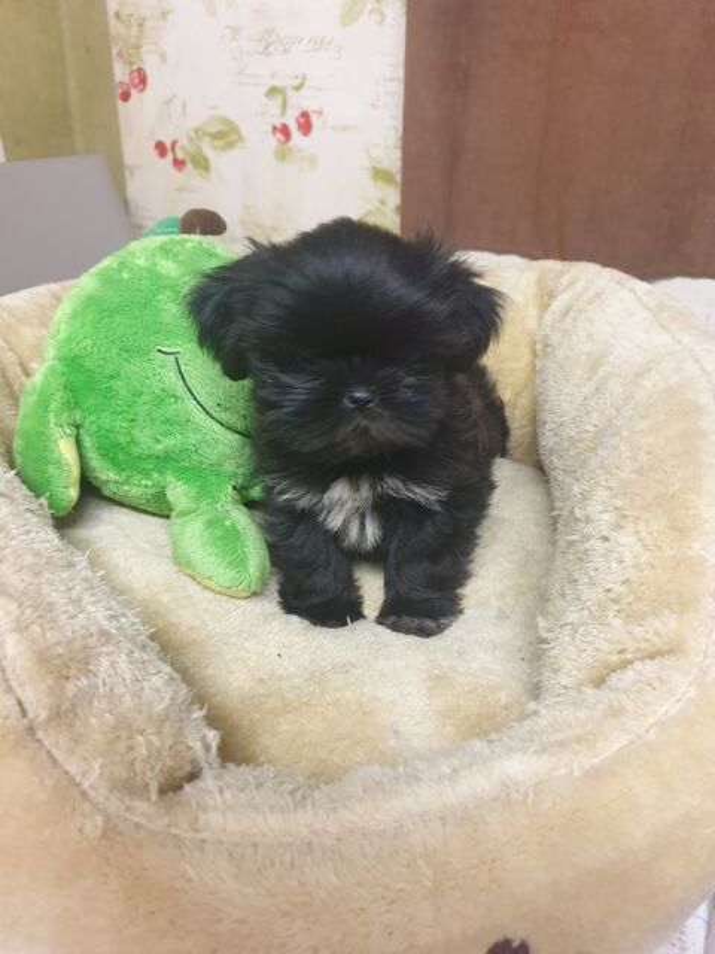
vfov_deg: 67.3
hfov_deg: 53.1
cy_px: 477
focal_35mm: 26
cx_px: 358
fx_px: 716
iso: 320
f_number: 1.5
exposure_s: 1/33
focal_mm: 4.3
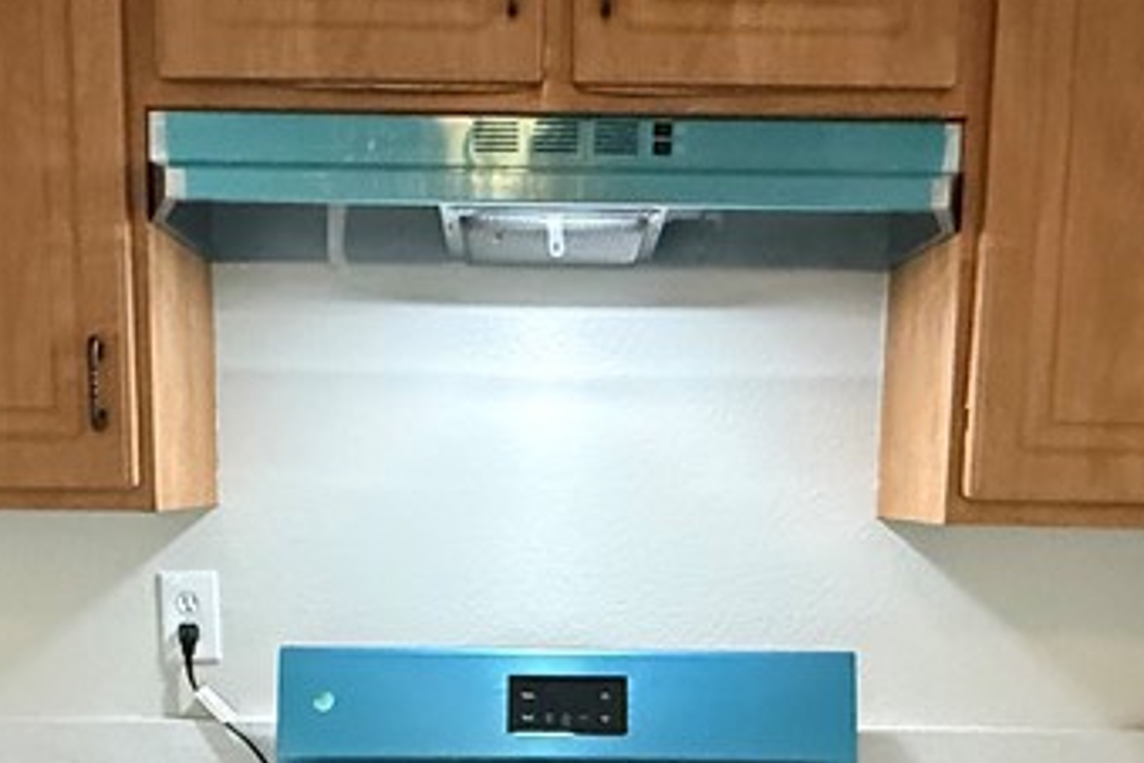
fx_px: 1398
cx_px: 547
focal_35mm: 44
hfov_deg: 44.5
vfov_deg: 29.3
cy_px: 679
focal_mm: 2.22
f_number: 2.2
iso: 1000
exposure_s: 1/60
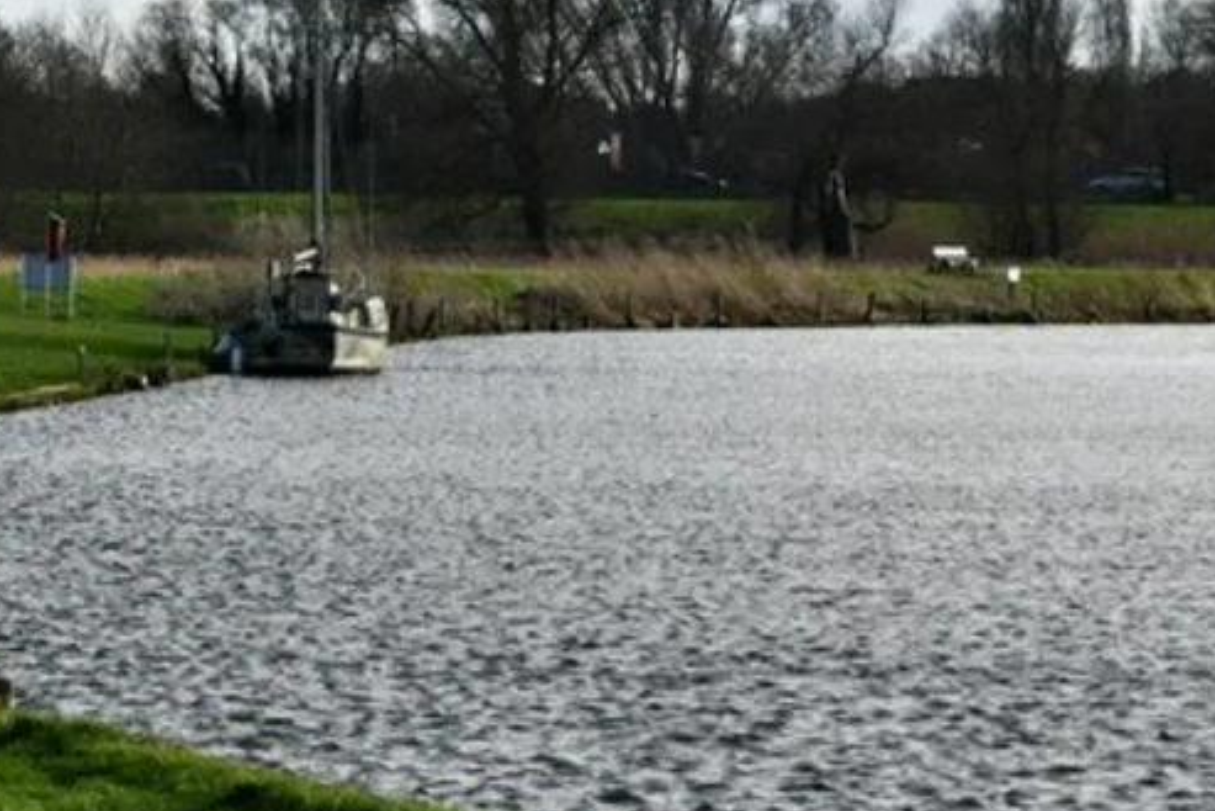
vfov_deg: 6.0
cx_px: 1172
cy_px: 49
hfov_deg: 8.9
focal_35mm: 230
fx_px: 7764
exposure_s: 1/1250
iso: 250
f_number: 8
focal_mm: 70
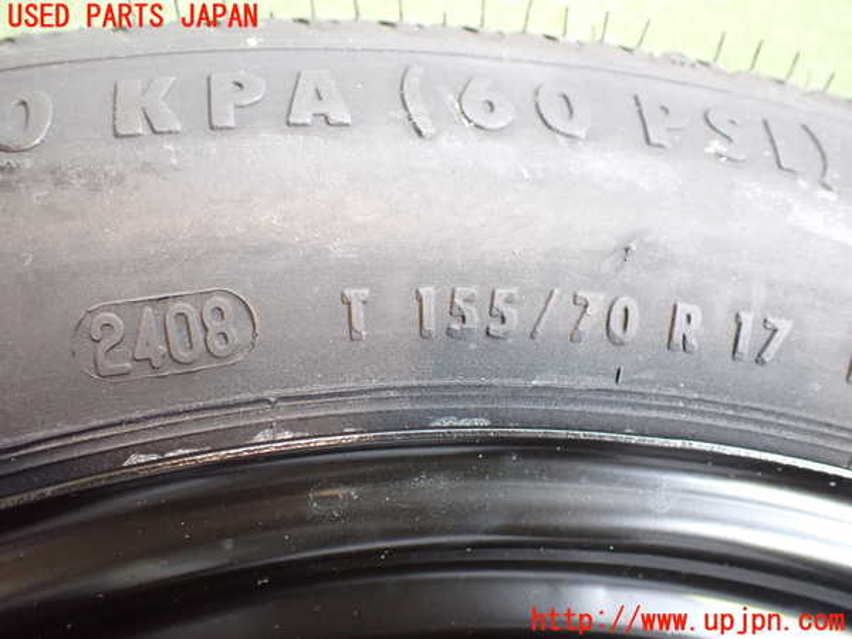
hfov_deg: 60.0
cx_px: 426
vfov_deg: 46.8
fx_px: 738
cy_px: 320
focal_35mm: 30
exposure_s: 1/30
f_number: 2.3
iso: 800
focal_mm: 5.4
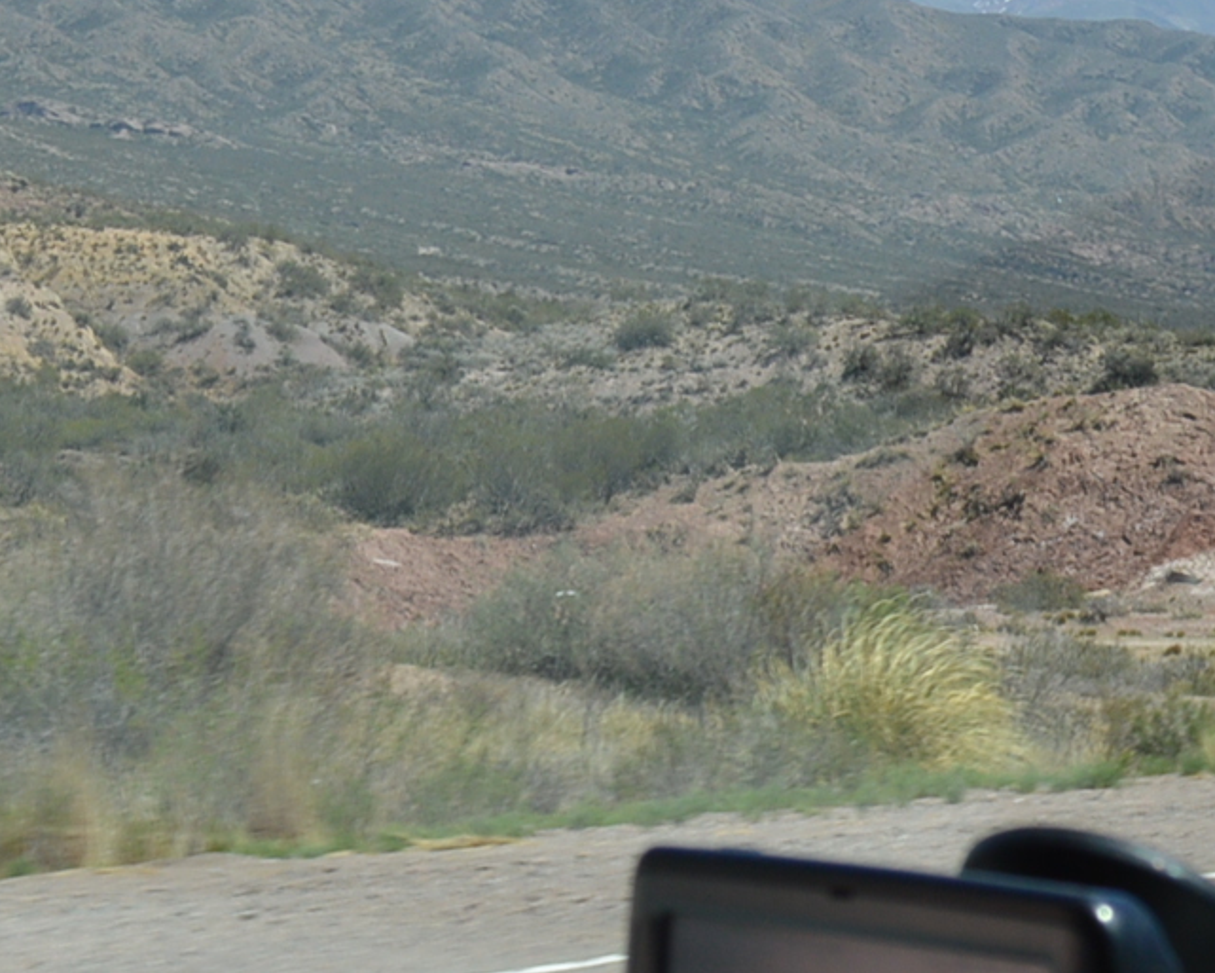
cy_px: -544
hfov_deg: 14.6
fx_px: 4747
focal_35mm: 132
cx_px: 660
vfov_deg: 11.2
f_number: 8
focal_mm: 20
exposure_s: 1/250
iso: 100
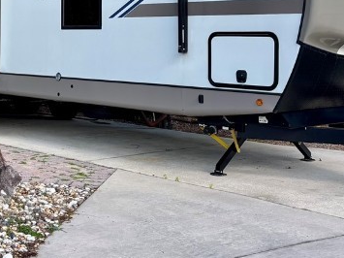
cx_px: 33
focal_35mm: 75
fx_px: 745
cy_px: 21
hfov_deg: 25.2
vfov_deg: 19.2
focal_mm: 5.96
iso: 50
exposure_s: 1/758
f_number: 1.6
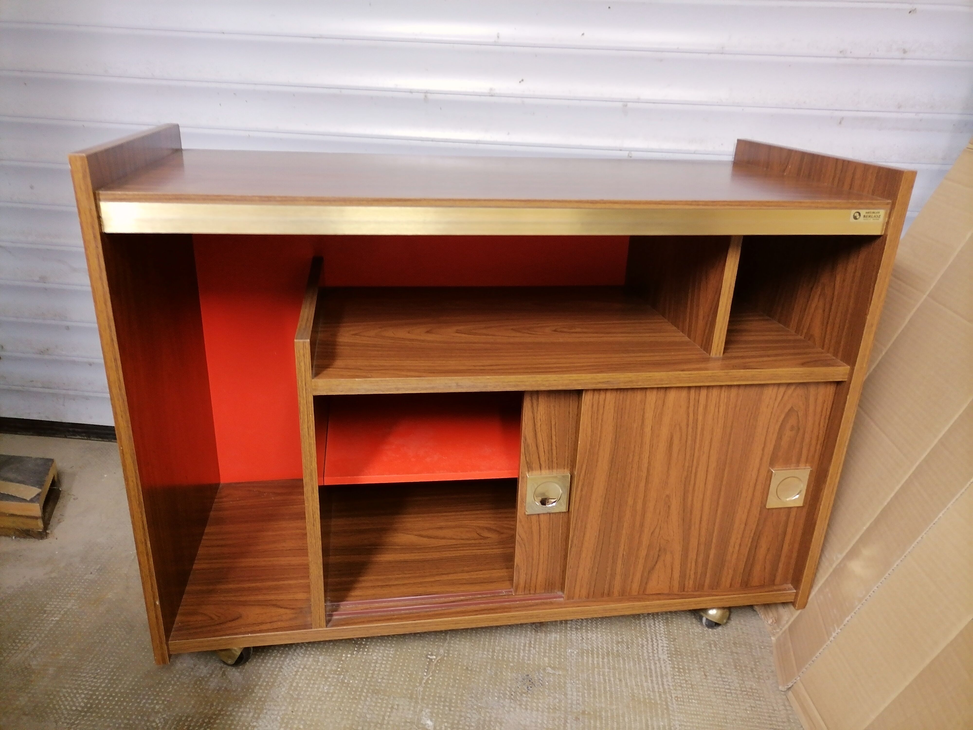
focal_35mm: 27
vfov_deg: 51.4
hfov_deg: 65.3
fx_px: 759
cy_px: 365
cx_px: 486
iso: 500
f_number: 1.8
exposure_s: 1/25
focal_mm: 5.4
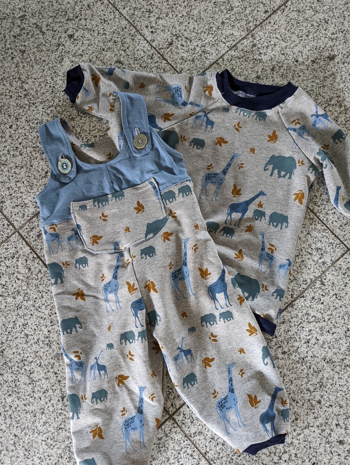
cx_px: 175
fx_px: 323
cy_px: 232
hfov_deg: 56.9
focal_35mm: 24
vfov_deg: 71.5
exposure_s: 1/23.8
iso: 550
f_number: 1.85
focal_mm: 6.81
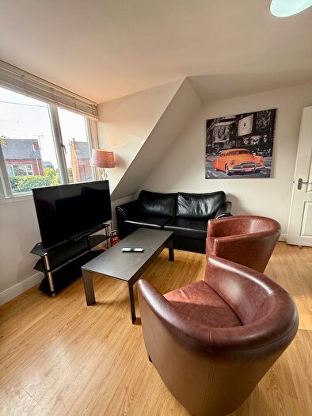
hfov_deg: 85.7
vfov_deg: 102.1
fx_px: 168
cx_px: 156
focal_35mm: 14
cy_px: 208
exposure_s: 1/99
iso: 200
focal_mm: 2.22
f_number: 2.2
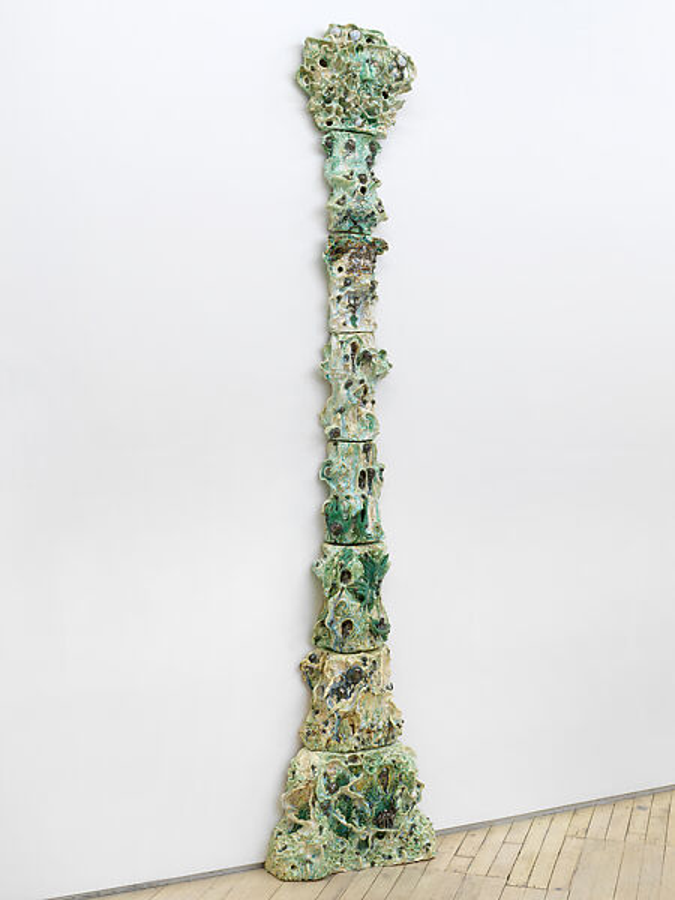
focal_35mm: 51
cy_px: 450
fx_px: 1326
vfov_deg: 37.5
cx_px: 338
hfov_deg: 28.6
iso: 64
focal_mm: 80
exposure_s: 2
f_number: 22
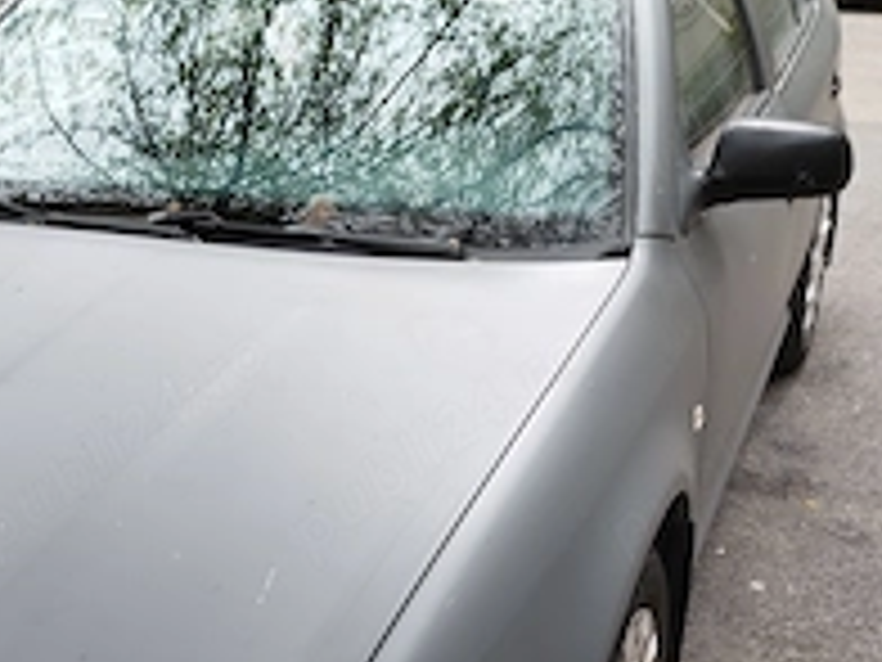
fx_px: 1248
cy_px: 518
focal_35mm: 49
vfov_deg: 29.1
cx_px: 279
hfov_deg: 38.4
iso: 50
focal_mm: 5.89
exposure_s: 1/126
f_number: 1.89
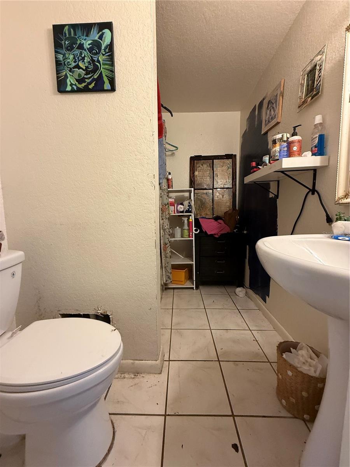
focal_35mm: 14
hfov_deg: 85.7
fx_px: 189
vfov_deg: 102.1
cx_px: 175
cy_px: 234
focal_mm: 2.22
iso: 400
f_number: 2.2
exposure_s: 1/60
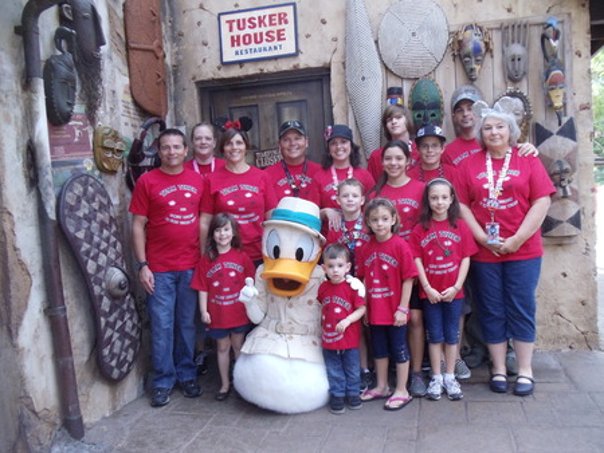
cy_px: 226
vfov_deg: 32.9
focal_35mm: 44
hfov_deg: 42.9
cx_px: 302
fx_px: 768
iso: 400
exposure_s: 1/80
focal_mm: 6
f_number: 3.5
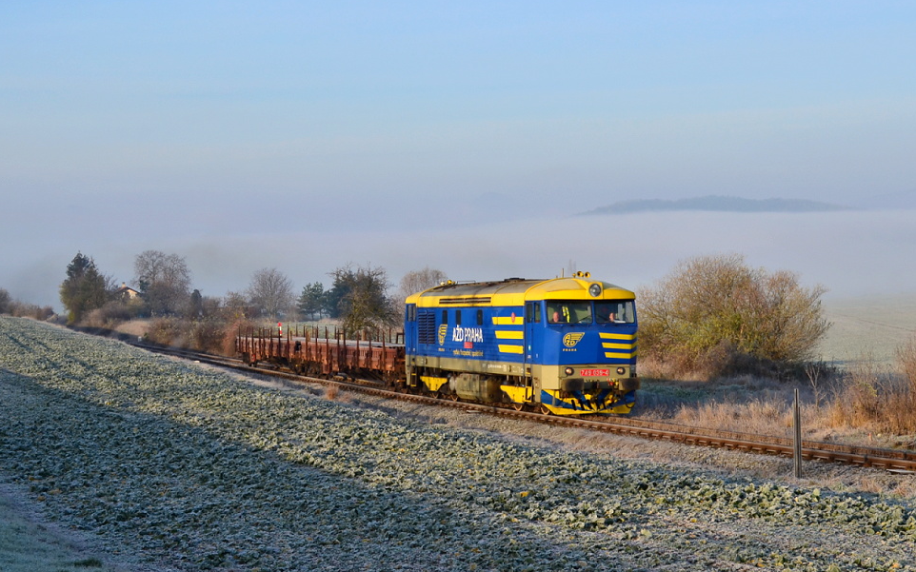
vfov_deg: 23.7
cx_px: 457
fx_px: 1361
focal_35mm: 55
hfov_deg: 37.2
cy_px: 305
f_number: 8
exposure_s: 1/500
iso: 200
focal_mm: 35
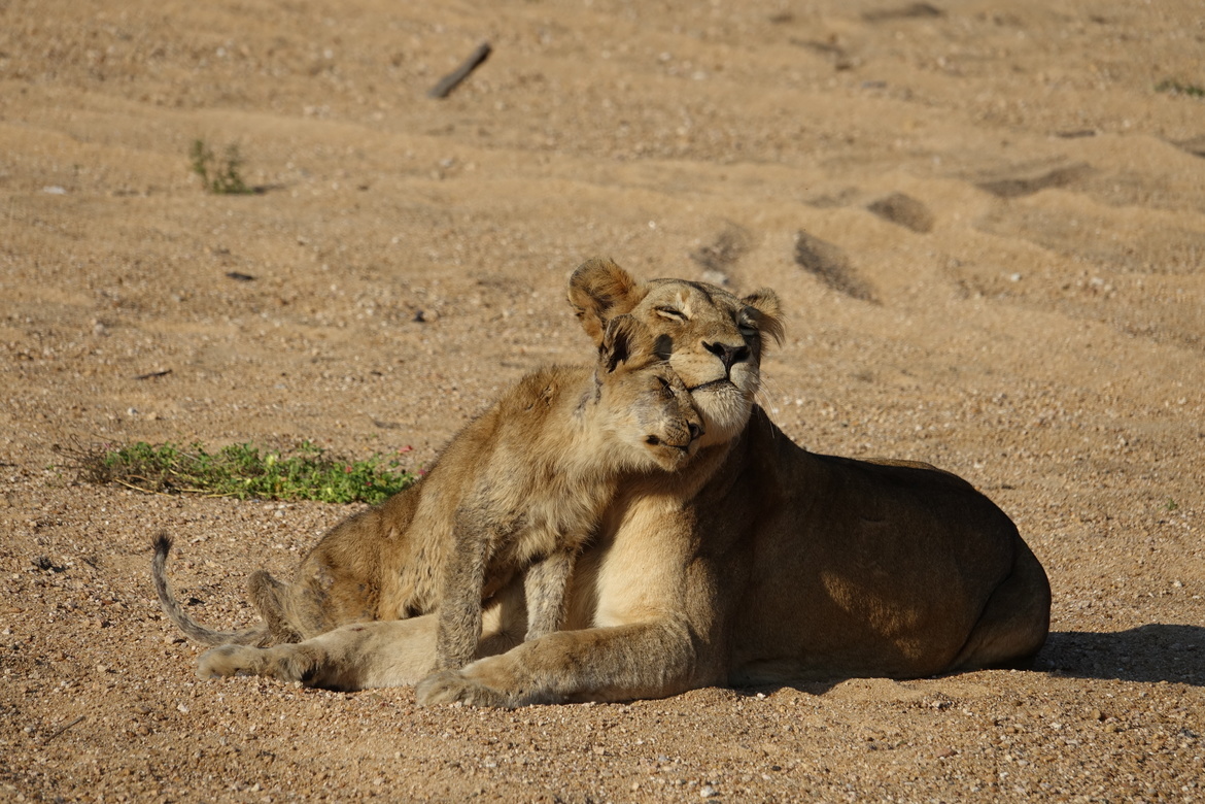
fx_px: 10376
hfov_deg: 6.6
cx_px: 602
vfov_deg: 4.4
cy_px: 402
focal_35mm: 310
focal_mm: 113.69
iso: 100
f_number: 4
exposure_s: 1/1000
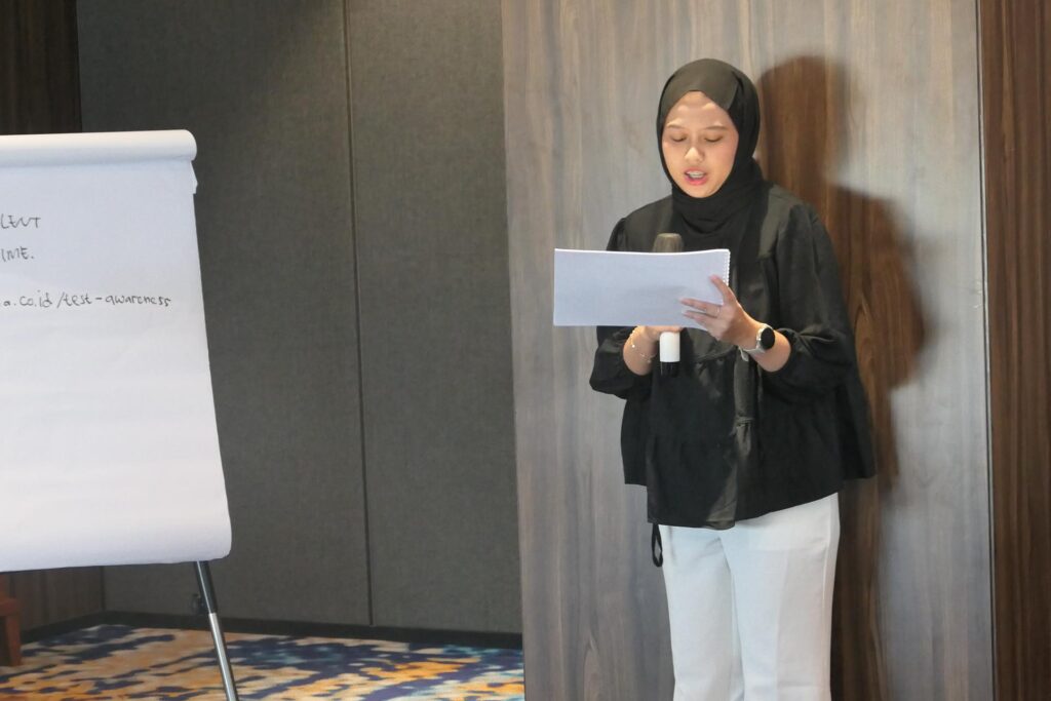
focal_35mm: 108
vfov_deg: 12.7
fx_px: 3153
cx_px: 526
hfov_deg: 18.9
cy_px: 350
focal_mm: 26.4
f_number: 2.8
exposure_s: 1/100
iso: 1600
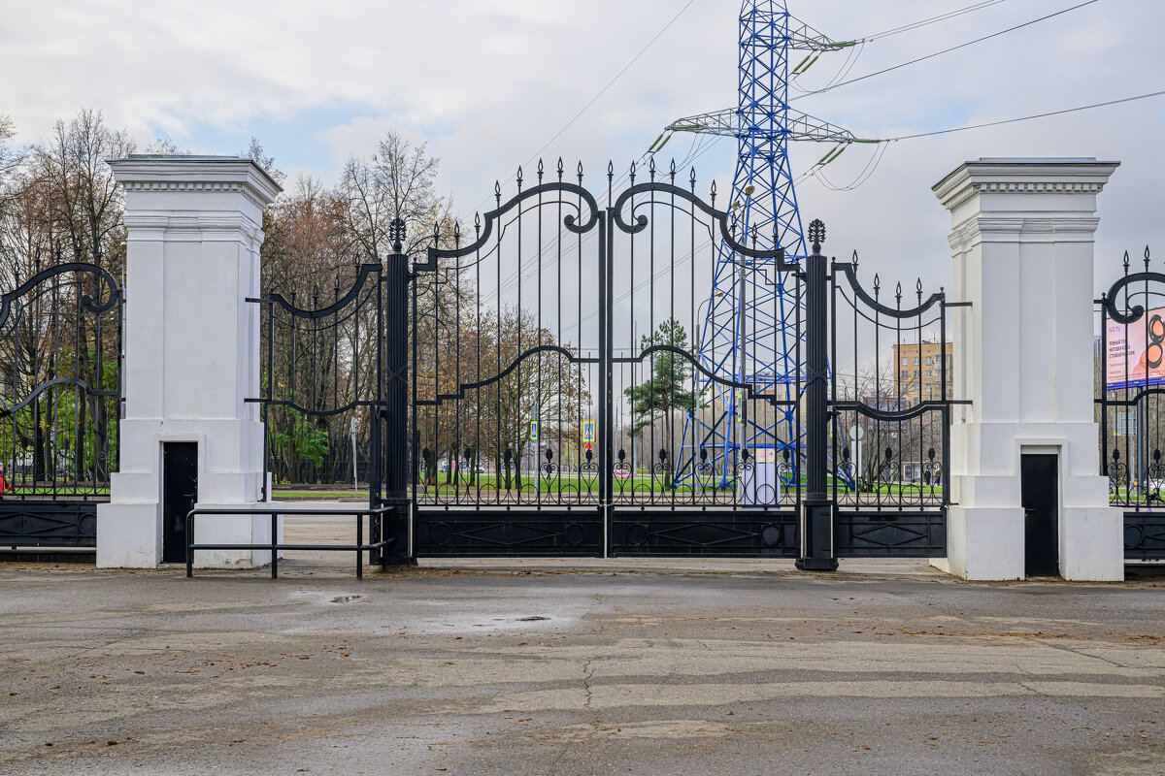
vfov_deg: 28.1
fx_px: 1553
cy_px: 388
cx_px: 582
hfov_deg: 41.1
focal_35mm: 48
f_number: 8
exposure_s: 1/1000
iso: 500
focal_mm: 48
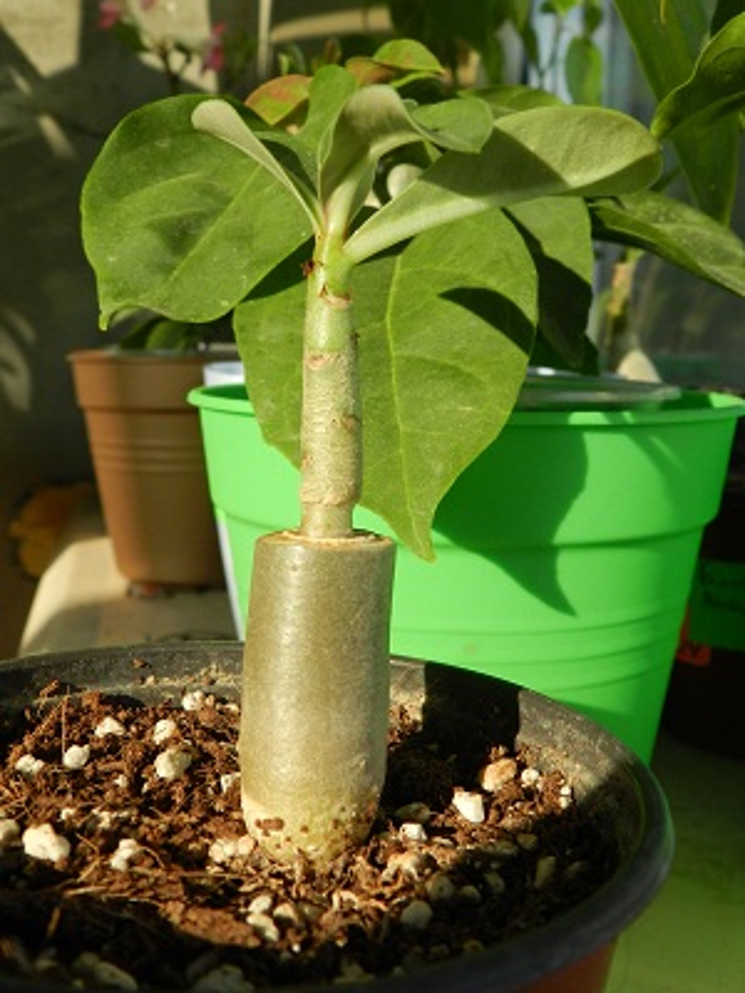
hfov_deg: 44.2
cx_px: 372
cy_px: 496
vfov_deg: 56.8
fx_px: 918
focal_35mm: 32
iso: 160
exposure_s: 1/400
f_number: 3.7
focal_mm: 5.6
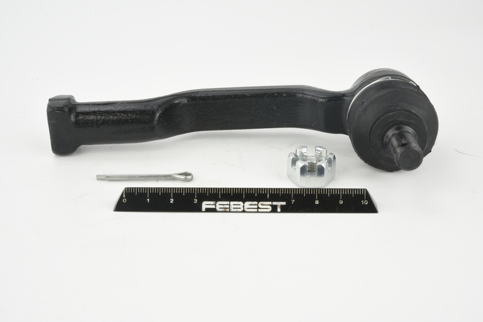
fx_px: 805
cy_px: 161
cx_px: 242
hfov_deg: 33.4
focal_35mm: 60
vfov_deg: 22.6
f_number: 36
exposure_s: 1/2.5
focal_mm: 60
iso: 100
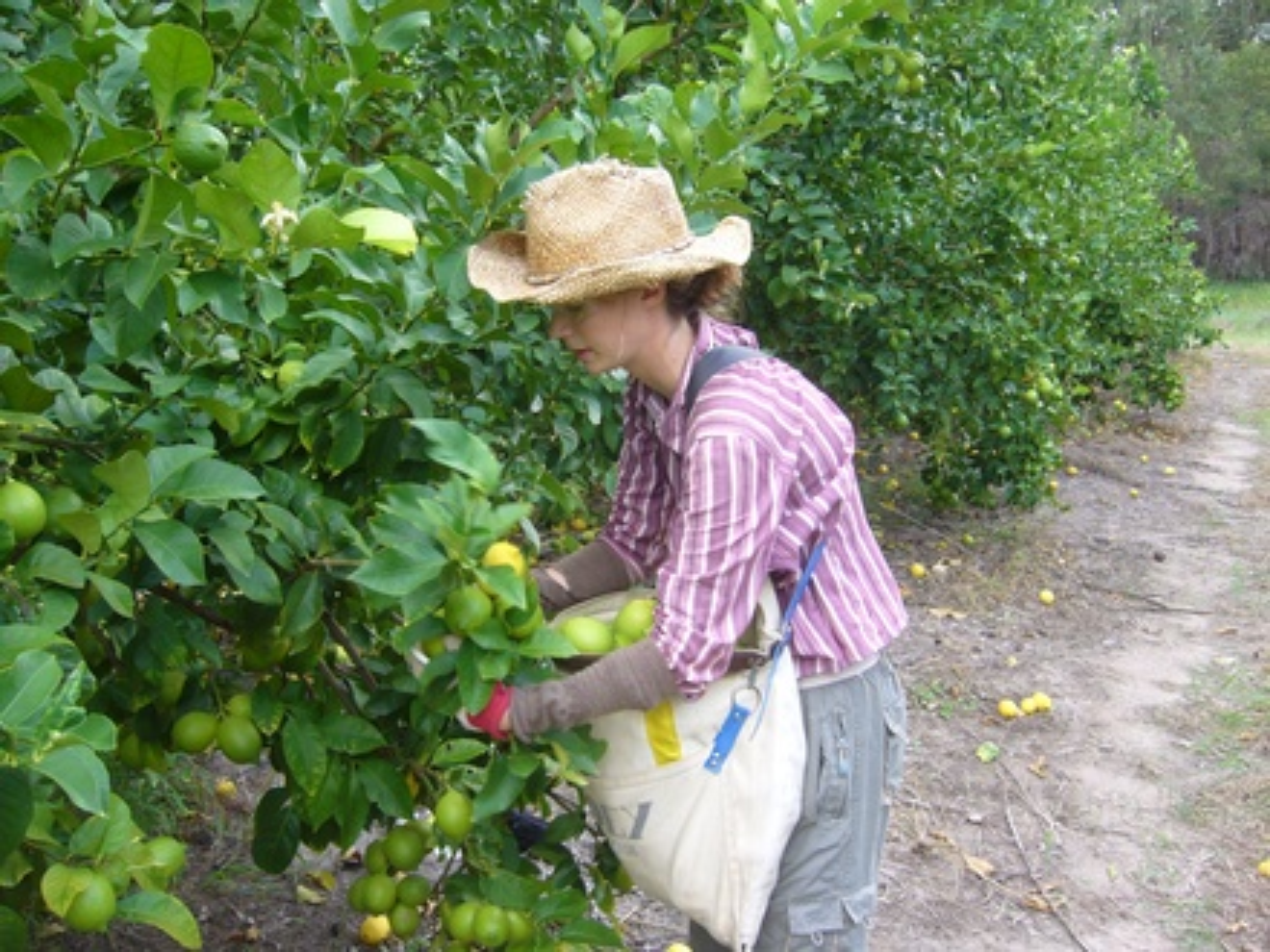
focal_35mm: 35
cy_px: 476
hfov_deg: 52.6
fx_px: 1284
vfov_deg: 40.7
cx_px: 635
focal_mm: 5.8
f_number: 2.8
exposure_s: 1/25
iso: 80
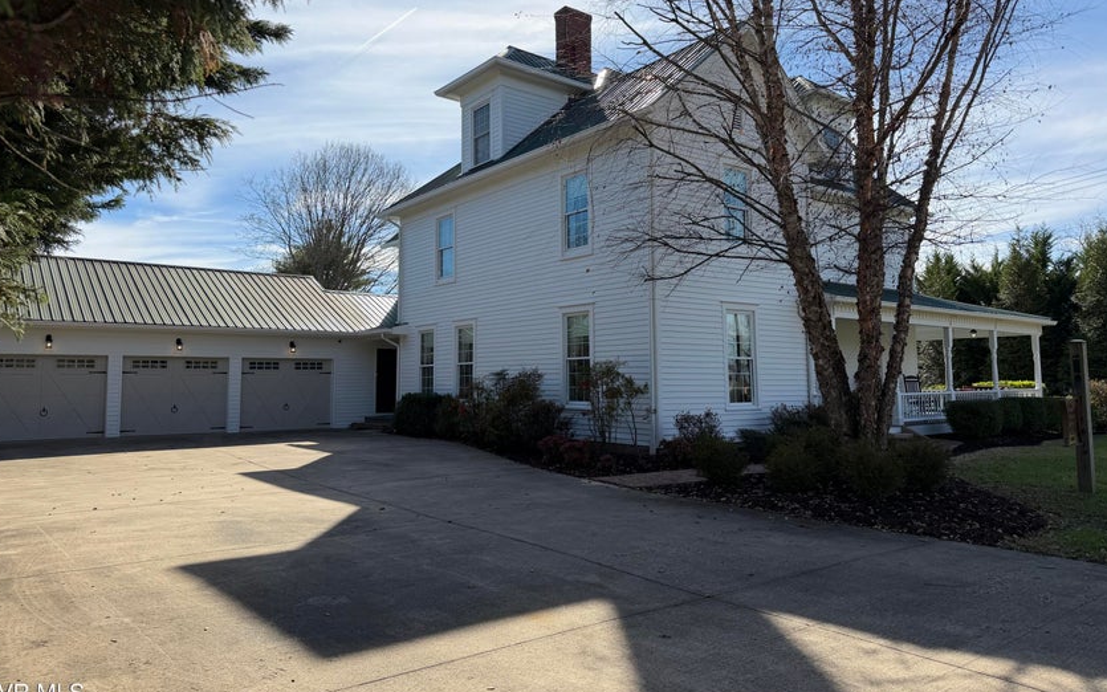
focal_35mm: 26
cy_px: 308
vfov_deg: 47.5
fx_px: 784
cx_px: 546
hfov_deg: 70.4
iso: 100
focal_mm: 6.76
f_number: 1.78
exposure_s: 1/5319
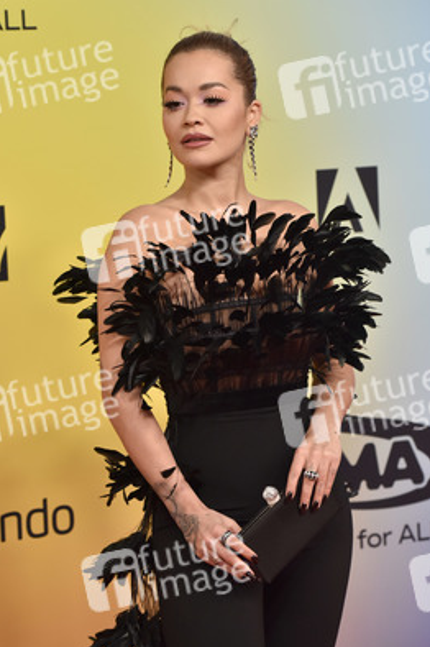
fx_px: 2369
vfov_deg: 15.5
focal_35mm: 132
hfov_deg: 10.4
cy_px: 327
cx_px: 213
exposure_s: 1/200
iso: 2000
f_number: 5.6
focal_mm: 130
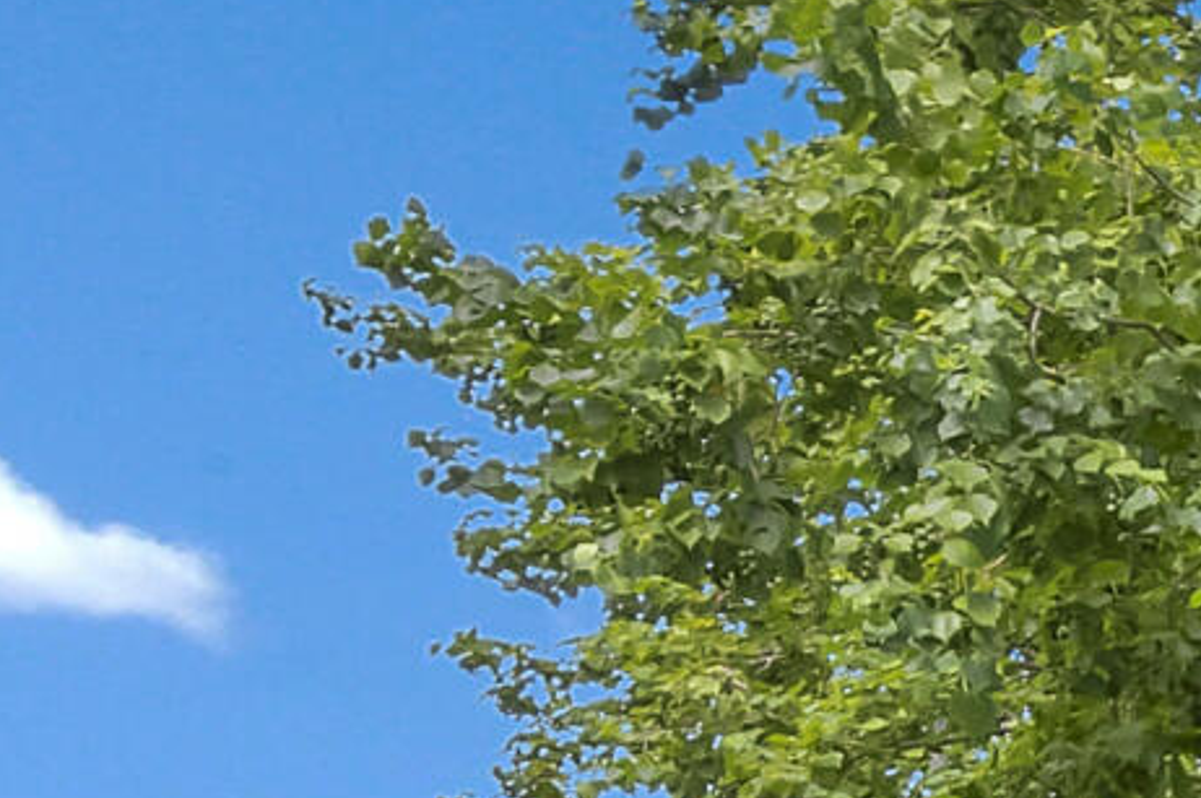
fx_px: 4766
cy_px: 2144
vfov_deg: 8.5
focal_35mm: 143
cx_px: 2480
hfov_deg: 12.5
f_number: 2.8
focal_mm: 8.38
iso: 100
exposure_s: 1/730
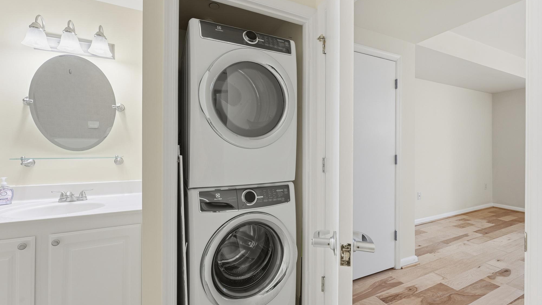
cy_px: 151
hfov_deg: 100.6
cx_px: 269
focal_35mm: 16
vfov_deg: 68.3
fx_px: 225
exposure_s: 1/80
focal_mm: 14.6
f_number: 11
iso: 400
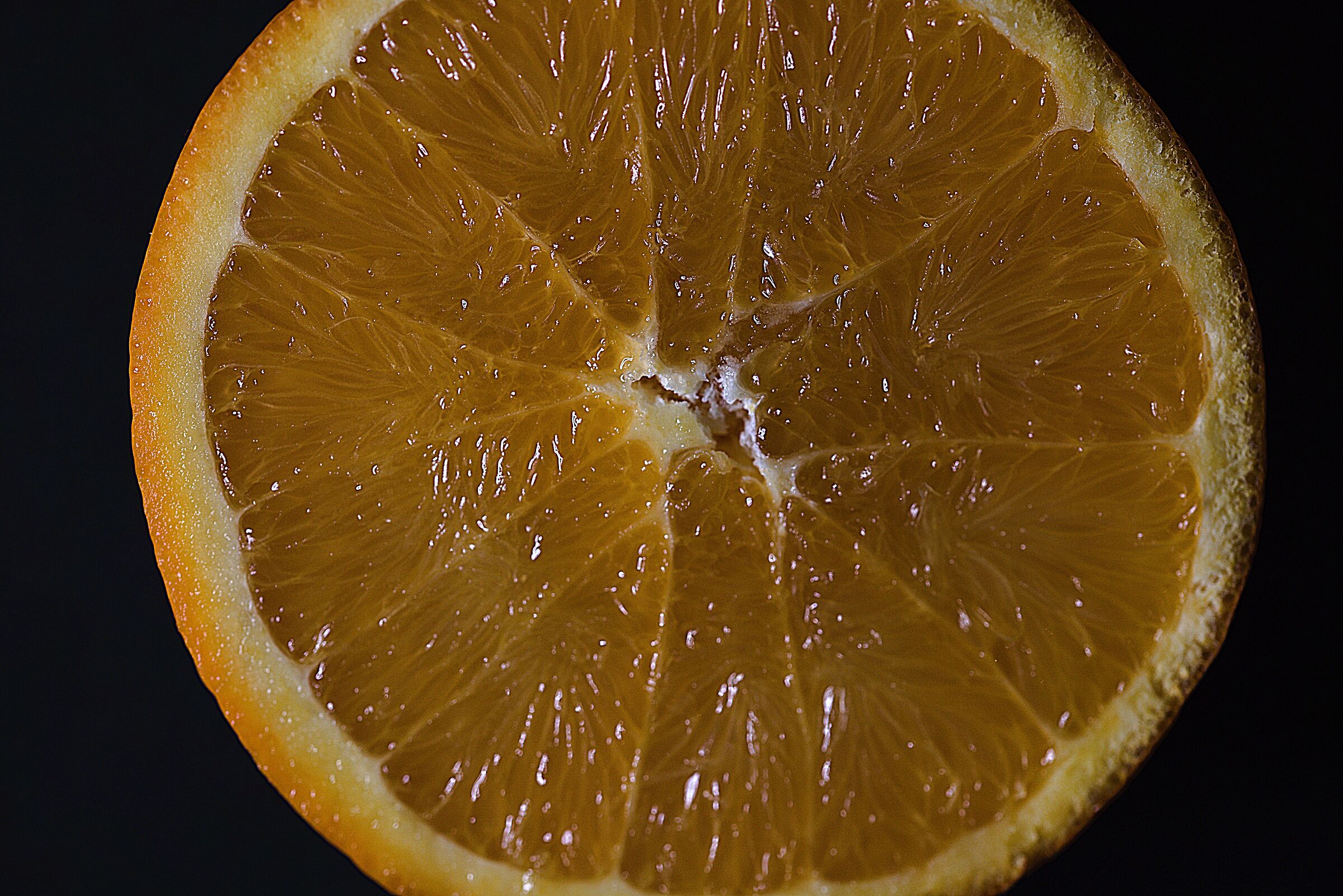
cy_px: 448
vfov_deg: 13.0
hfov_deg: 19.5
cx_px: 672
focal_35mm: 105
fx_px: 3918
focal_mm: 105
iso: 500
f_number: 5.6
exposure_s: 1/60
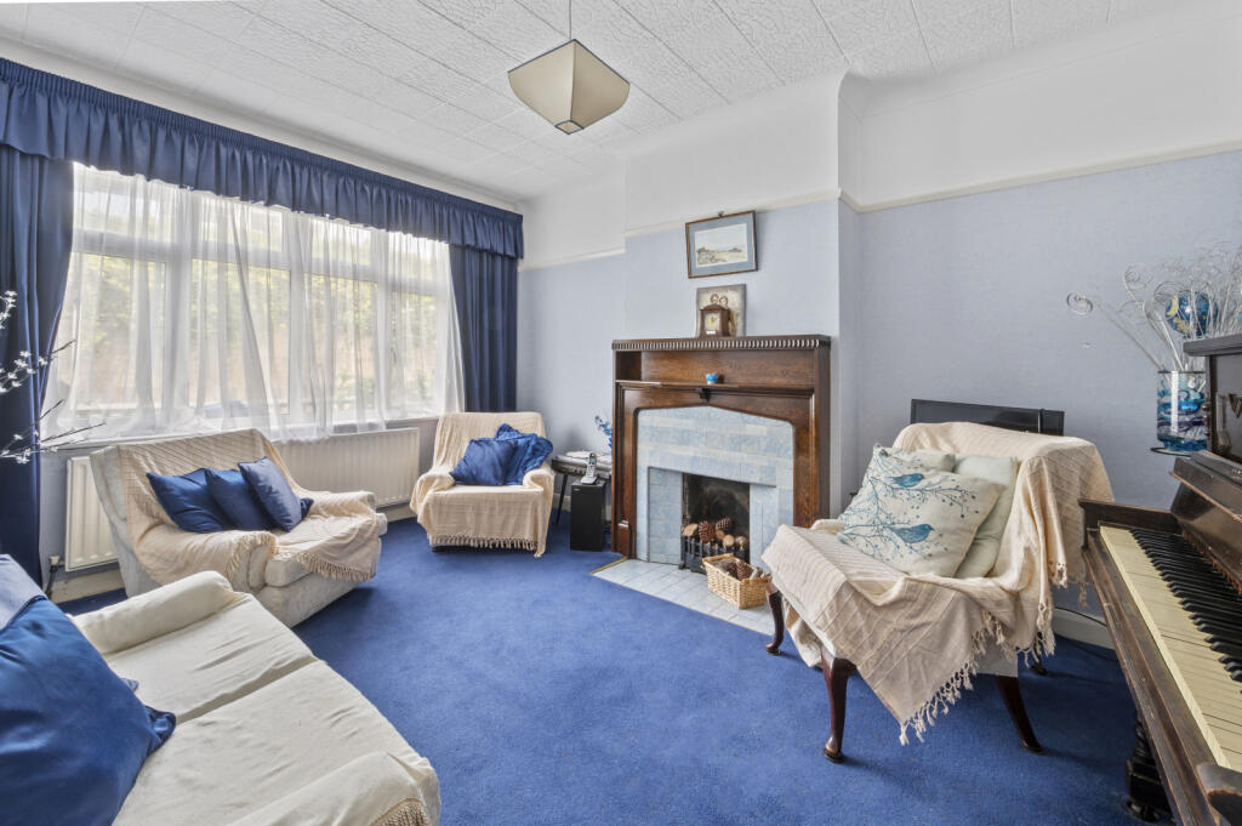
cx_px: 621
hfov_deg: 104.3
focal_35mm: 14
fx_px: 483
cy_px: 413
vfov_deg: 81.1
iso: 200
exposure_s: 2.5
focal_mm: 14
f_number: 16
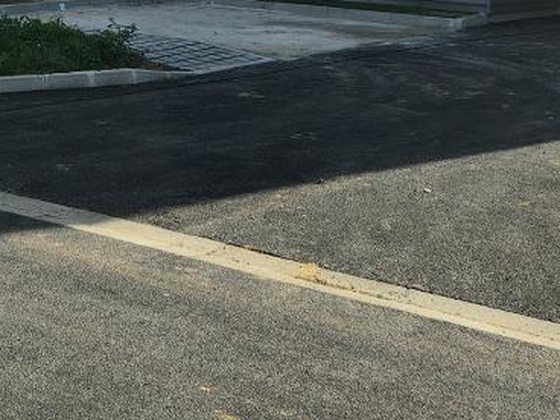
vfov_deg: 16.5
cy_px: -247
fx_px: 1294
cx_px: 56
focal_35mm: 80
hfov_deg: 23.8
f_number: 1.8
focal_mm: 5.4
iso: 20
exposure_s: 1/1723
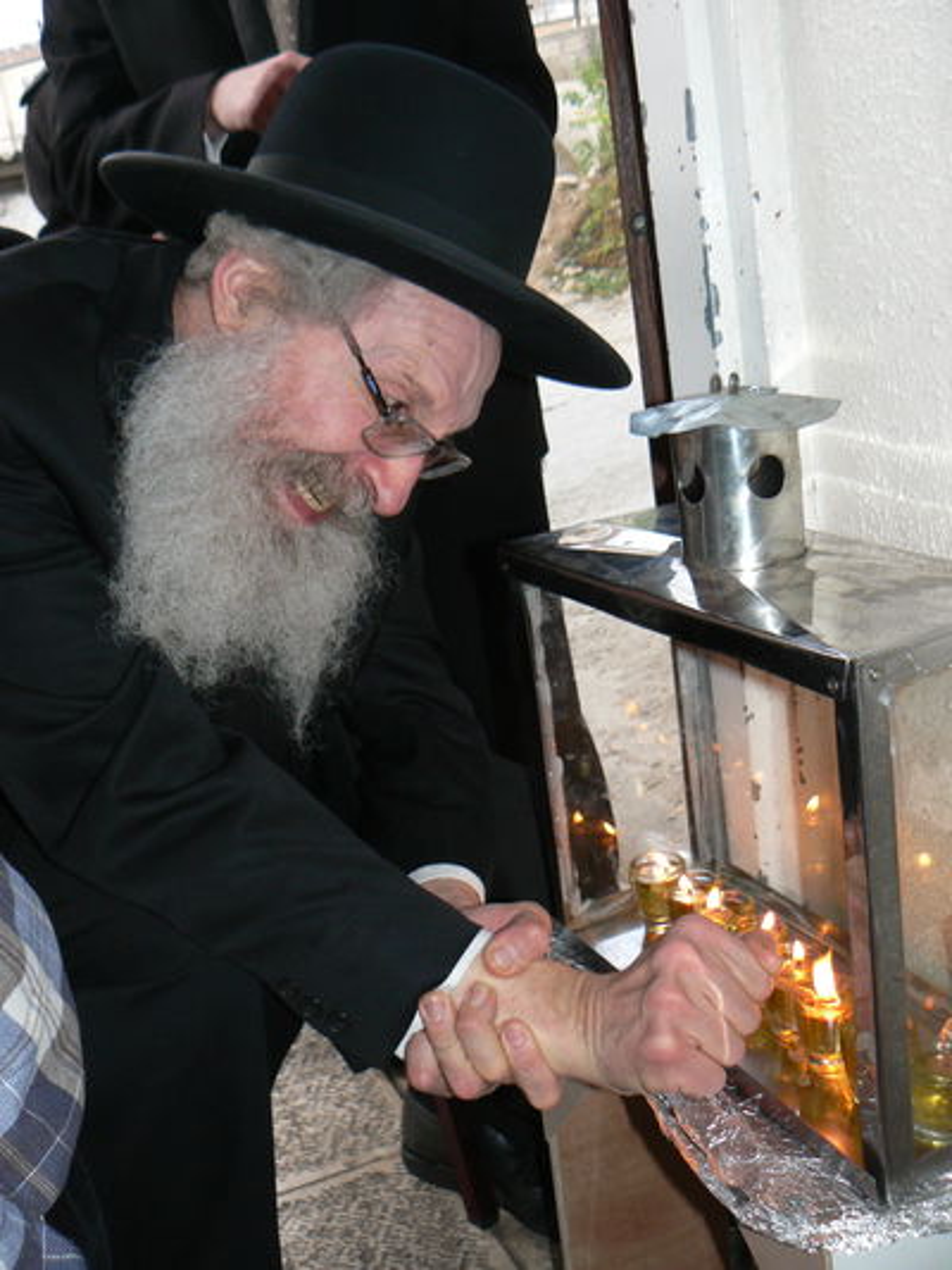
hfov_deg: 39.7
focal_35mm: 36
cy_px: 635
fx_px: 1320
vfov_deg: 51.3
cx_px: 476
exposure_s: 1/30
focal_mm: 6
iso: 100
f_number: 2.8
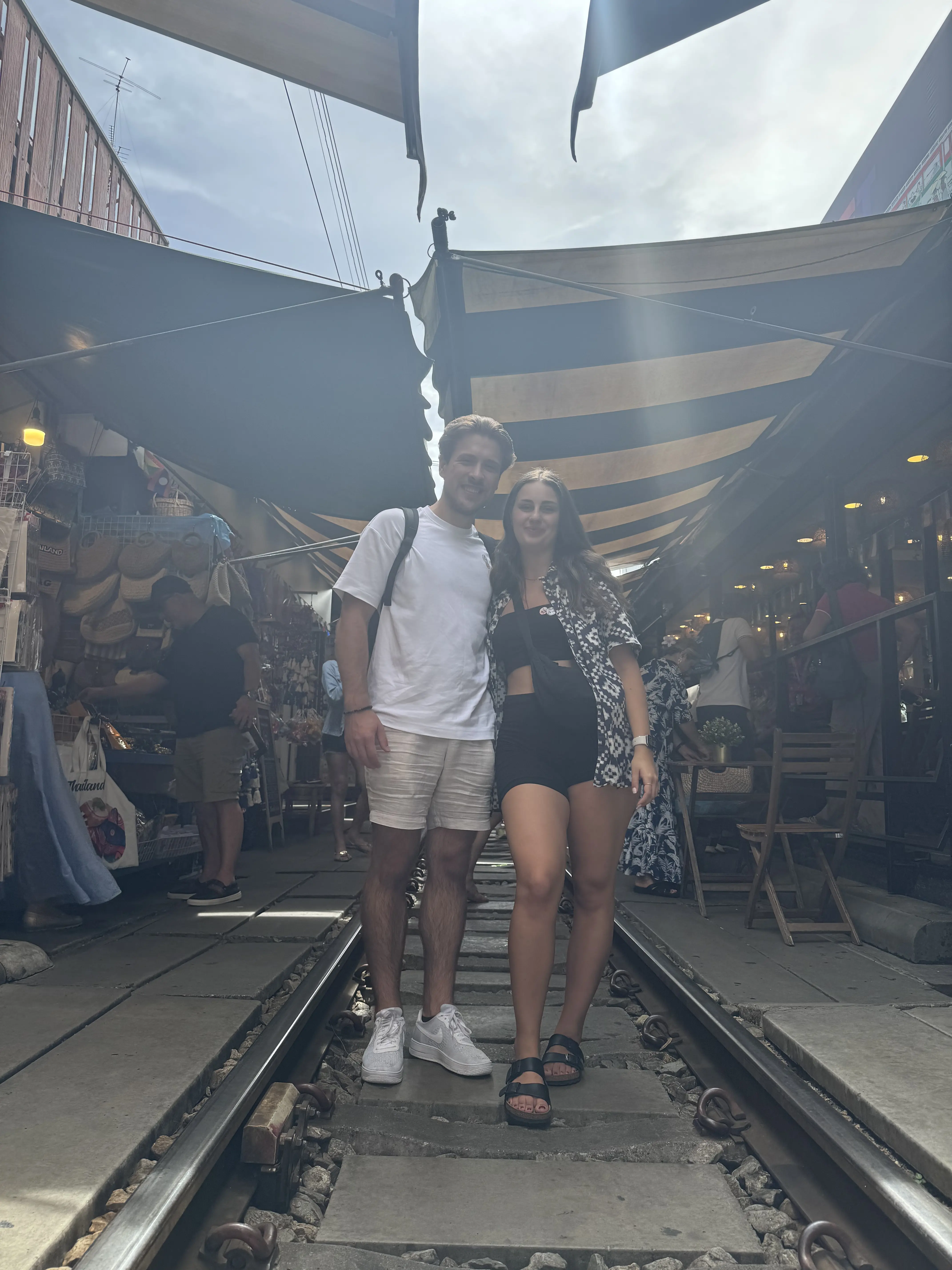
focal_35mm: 24
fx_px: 880
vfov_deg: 71.6
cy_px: 635
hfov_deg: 56.8
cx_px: 476
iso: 80
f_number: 1.78
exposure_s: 1/1395
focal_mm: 6.76
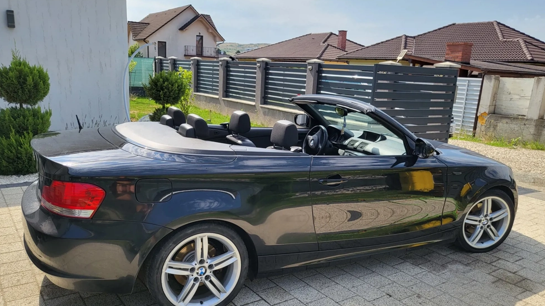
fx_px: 419
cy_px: 170
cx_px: 278
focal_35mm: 29
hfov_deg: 66.1
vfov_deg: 40.1
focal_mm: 4.25
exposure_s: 1/2175
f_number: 1.8
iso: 50
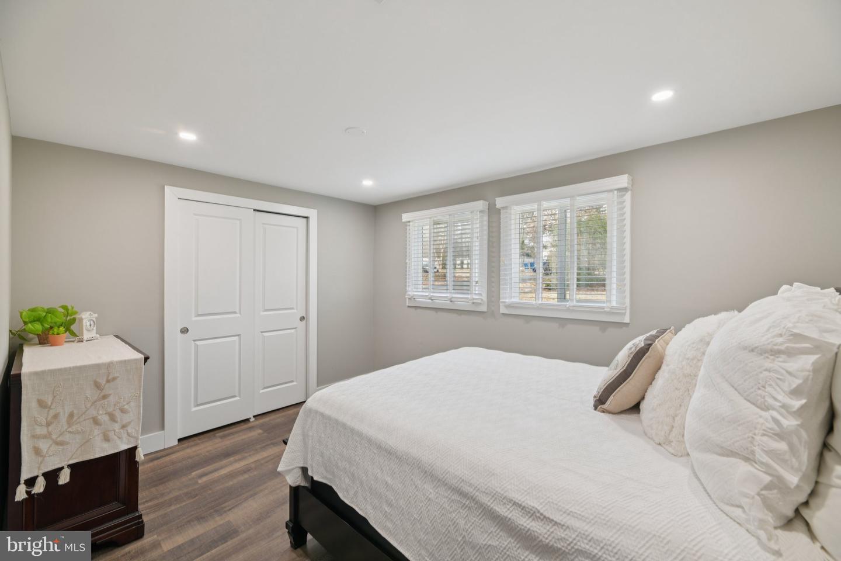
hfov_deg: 104.3
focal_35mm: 14
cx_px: 420
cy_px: 280
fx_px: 327
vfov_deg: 81.2
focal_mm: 14
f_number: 8
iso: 280
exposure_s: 1/15
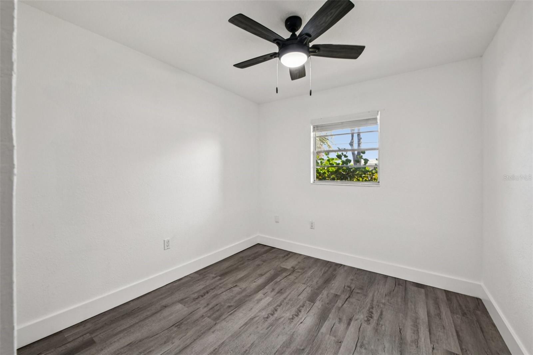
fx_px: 207
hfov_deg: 104.3
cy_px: 178
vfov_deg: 81.2
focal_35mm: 14
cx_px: 266
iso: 400
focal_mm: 14
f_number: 8
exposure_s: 1/25
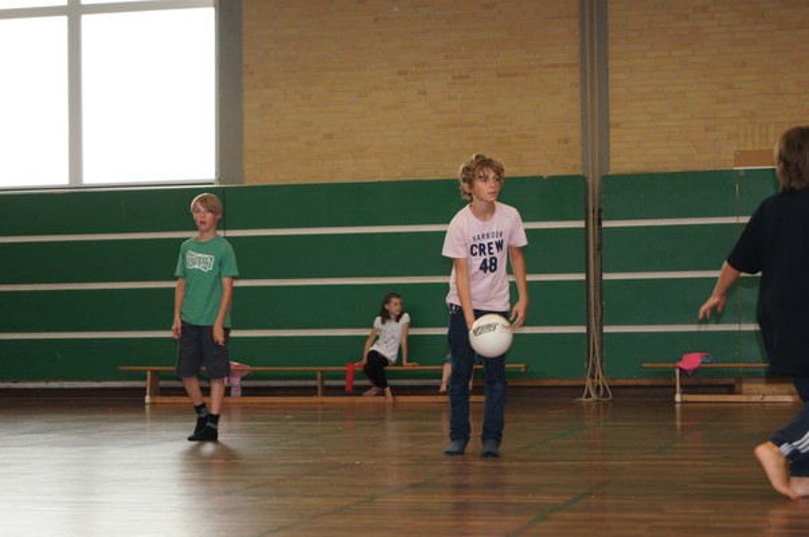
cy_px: 268
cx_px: 404
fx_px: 1852
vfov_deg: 16.5
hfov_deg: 24.6
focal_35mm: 82
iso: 800
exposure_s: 1/125
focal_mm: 55
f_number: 5.6
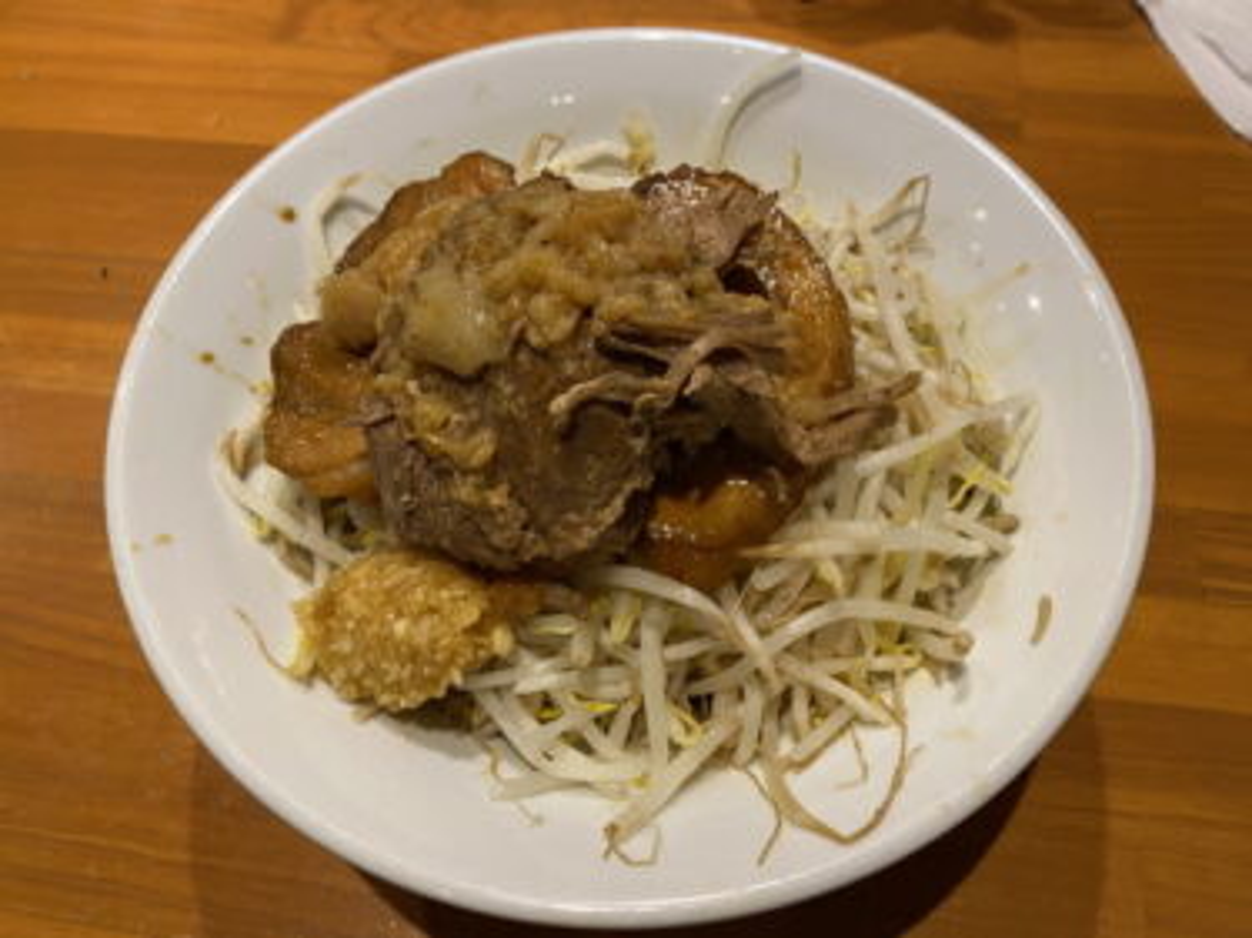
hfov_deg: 67.3
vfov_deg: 53.0
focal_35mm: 26
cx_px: 626
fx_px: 940
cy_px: 469
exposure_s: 1/50
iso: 100
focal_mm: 4.25
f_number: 1.8
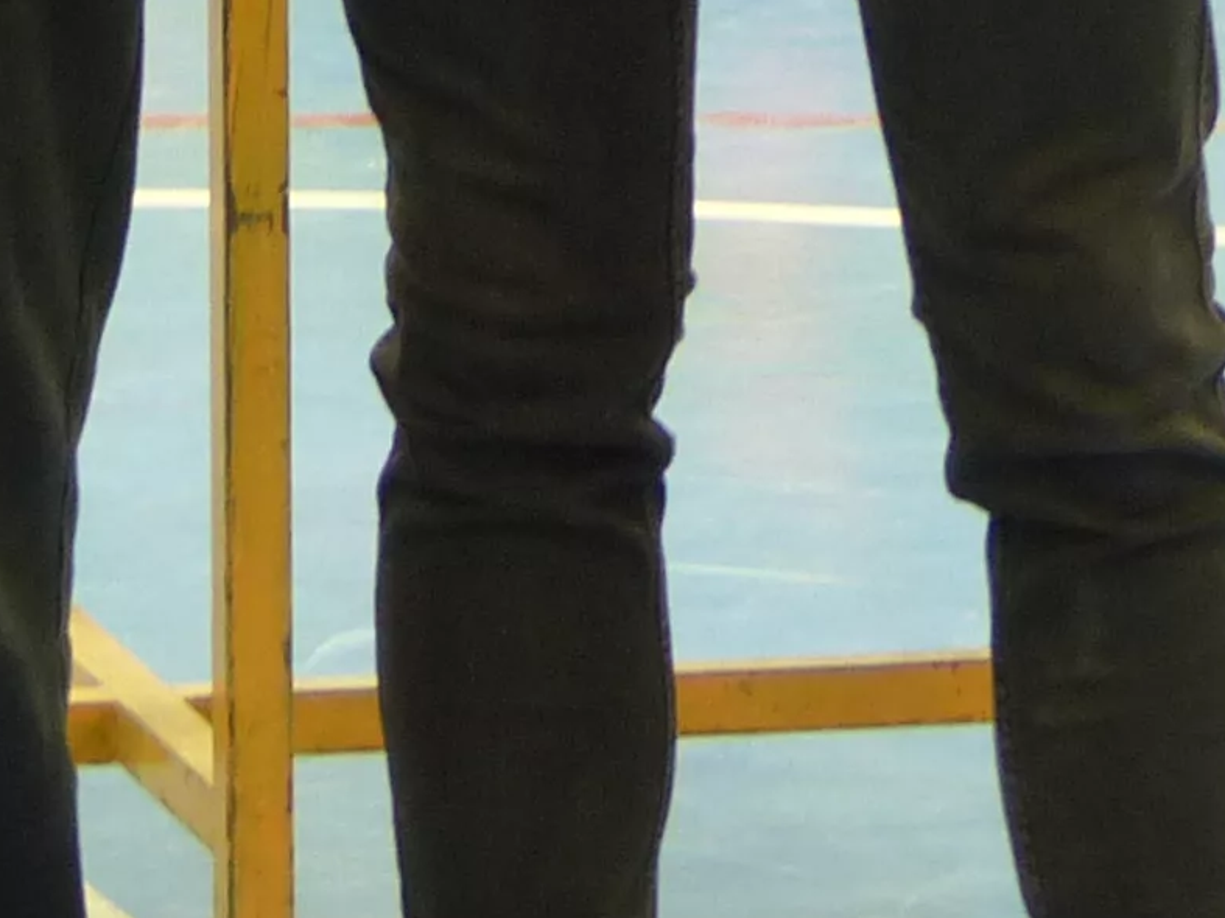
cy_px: -1033
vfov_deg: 3.4
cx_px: -22
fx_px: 15462
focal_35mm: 437
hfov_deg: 4.5
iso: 200
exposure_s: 1/25
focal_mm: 15.5
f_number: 2.8
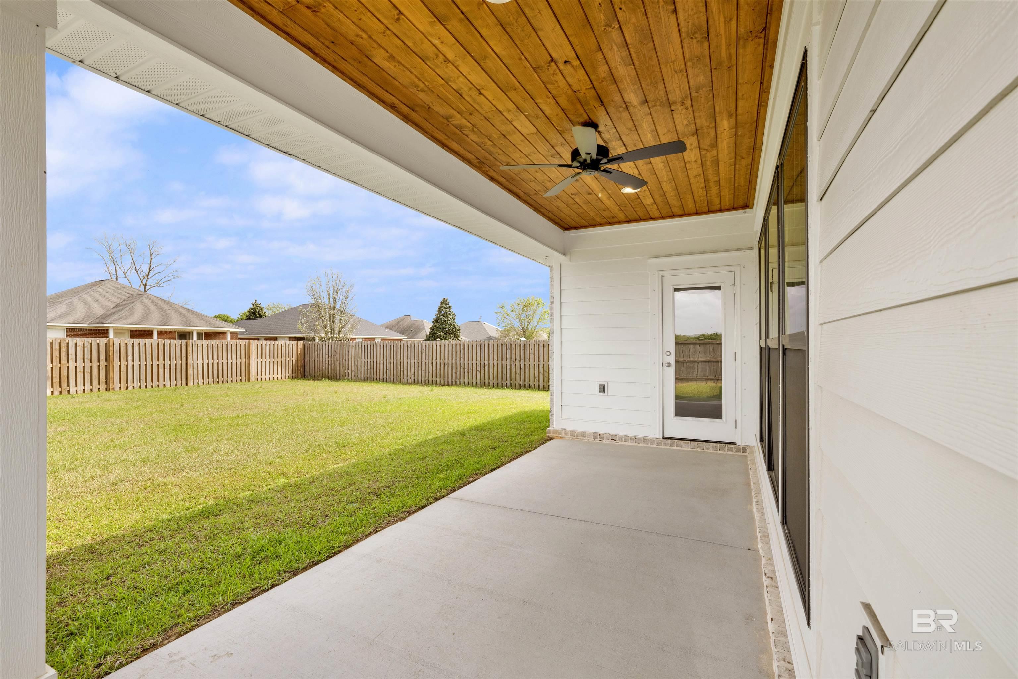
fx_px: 438
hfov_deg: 98.5
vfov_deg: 75.5
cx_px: 509
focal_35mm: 16
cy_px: 340
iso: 400
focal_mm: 15.5
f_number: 11
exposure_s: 1/250
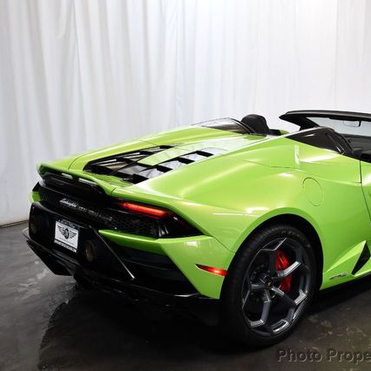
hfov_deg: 36.2
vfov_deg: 36.8
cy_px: 185
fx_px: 558
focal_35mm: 46
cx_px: 264
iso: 800
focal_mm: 18
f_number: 3.5
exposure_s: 1/200
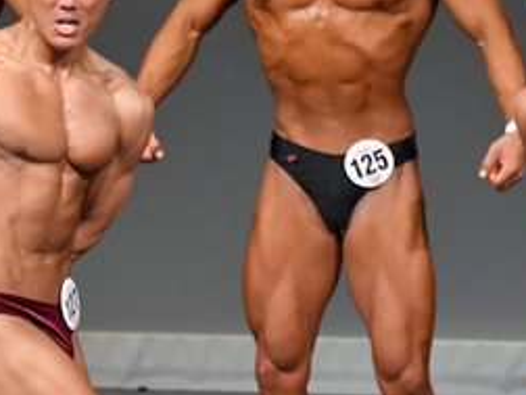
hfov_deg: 1.9
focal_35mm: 1020
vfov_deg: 1.5
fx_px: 15499
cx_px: 396
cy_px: 301
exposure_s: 1/400
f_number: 5.6
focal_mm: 230
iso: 5000
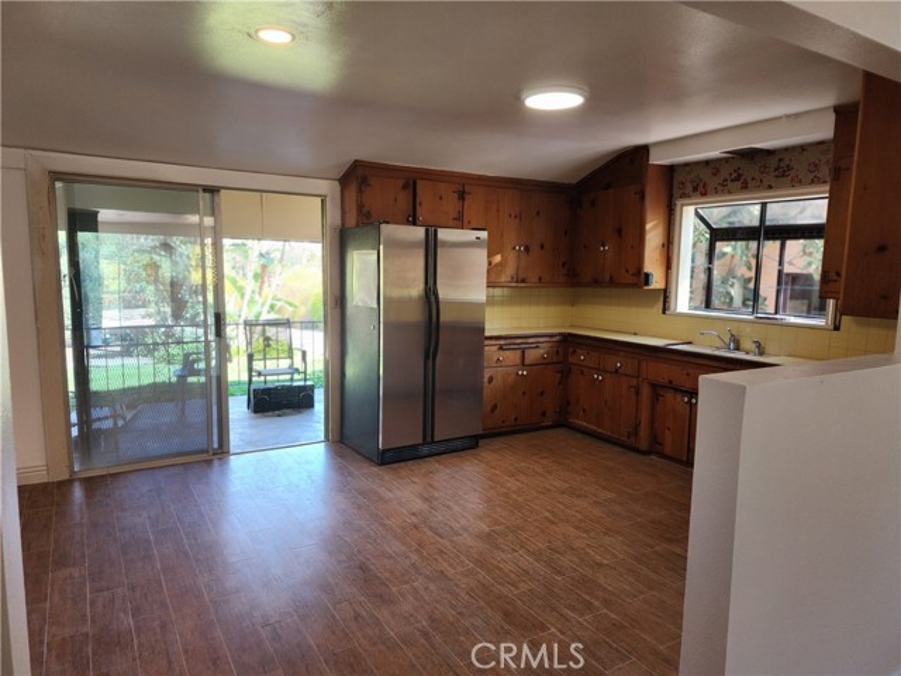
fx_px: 599
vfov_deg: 58.9
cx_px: 450
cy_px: 338
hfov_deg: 73.9
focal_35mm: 23
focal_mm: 6.4
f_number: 1.8
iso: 125
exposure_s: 1/120
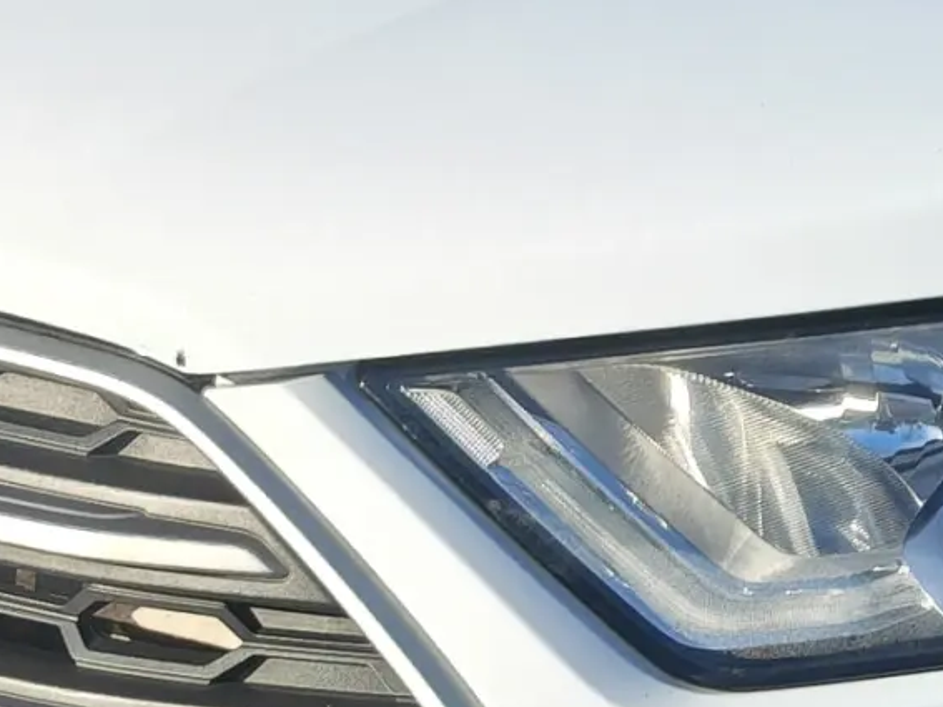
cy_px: 484
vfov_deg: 6.3
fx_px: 6400
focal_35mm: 235
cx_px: 1363
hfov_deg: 8.3
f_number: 2
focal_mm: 8.72
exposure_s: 1/2173
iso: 50
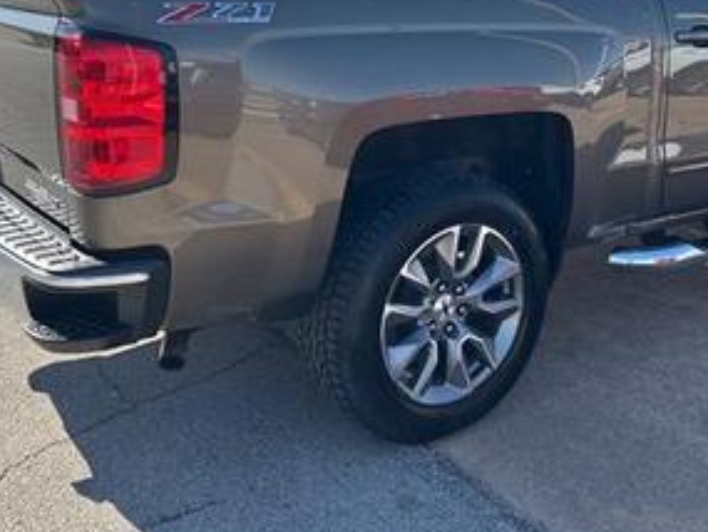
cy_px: 114
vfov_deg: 30.8
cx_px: 445
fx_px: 941
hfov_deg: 40.9
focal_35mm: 46
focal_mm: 5.7
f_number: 1.5
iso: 50
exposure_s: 1/1751
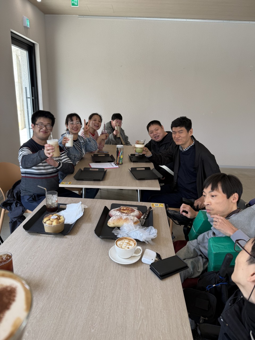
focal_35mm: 24
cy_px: 170
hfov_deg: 56.8
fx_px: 236
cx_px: 128
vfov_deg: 71.6
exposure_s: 1/120
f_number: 1.78
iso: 80
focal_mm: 6.76
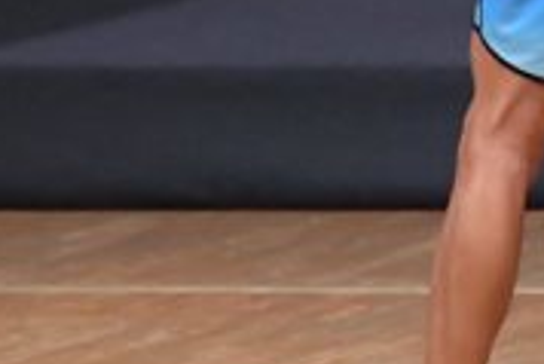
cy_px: -226
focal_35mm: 1241
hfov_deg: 1.7
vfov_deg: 1.1
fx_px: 18768
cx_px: 530
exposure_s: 1/400
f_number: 5.6
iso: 6400
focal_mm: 190
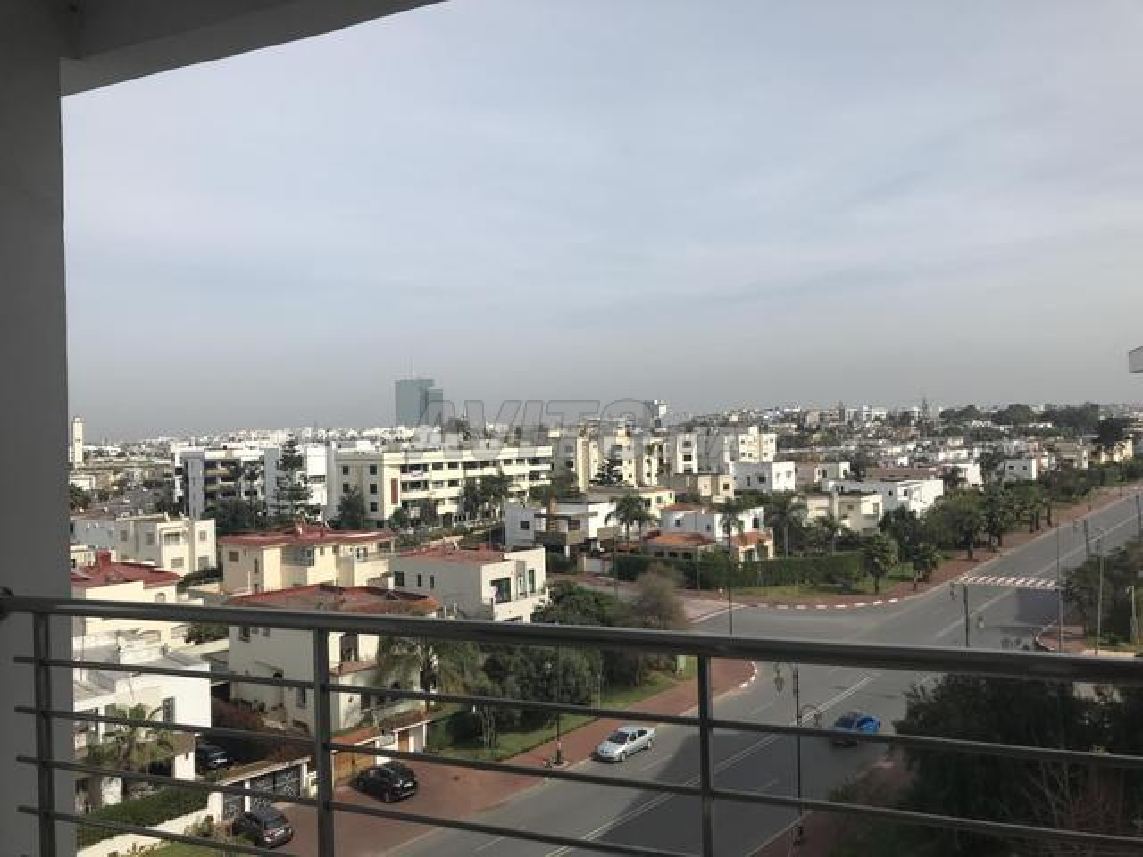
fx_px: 925
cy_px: 428
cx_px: 572
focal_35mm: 28
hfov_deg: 63.4
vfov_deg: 49.7
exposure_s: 1/3195
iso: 20
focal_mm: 3.99
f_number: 1.8
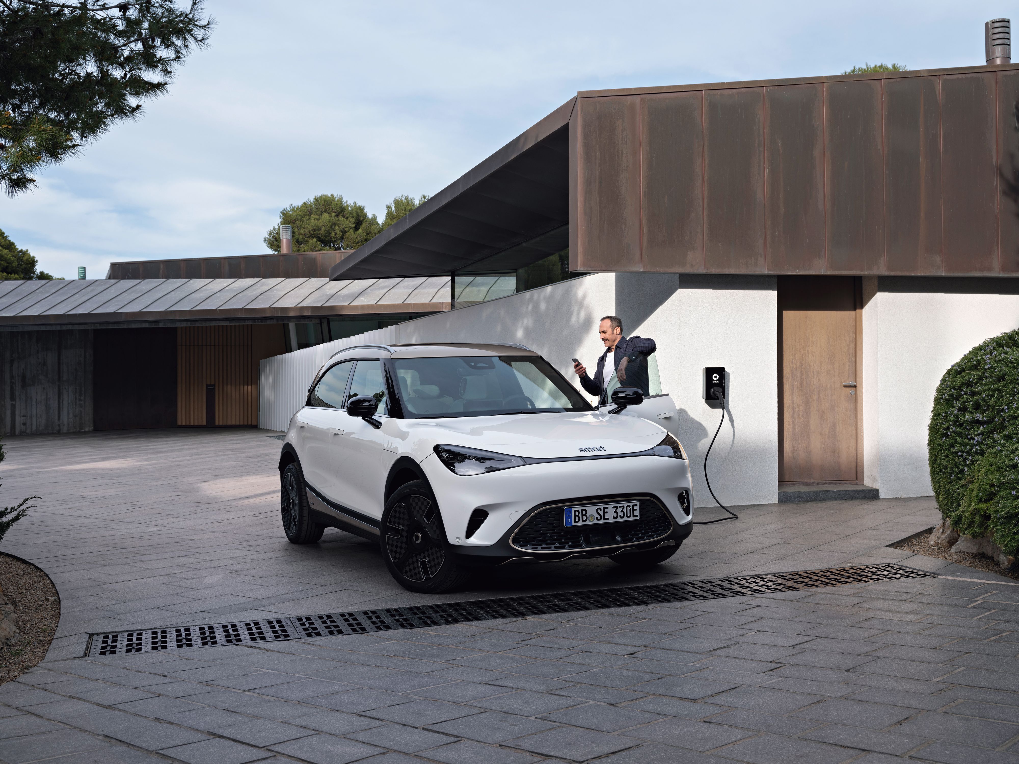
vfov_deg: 41.8
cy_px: 382
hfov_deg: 54.0
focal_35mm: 34
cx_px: 510
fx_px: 1001
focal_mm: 43.3
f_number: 11
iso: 250
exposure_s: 1/160
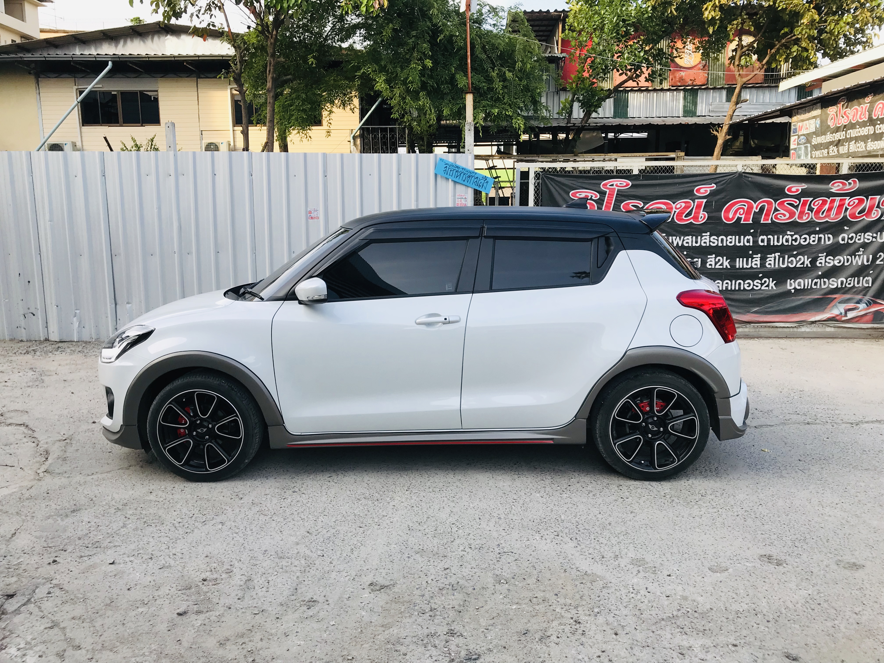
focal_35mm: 28
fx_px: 715
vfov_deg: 49.7
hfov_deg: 63.4
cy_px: 332
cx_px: 442
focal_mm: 3.99
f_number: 1.8
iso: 20
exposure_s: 1/416
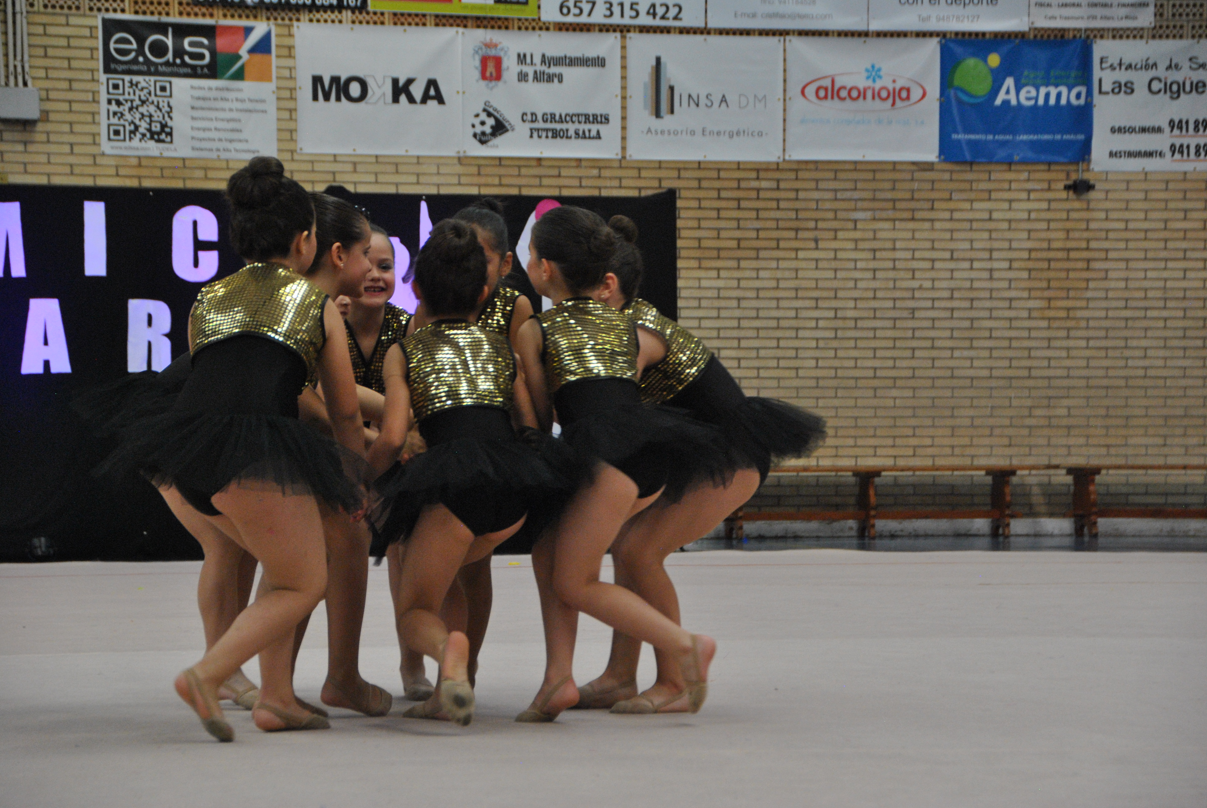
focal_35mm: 114
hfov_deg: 18.0
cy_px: 403
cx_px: 603
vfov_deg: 12.1
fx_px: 3810
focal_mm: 75
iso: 800
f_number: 5.3
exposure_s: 1/160
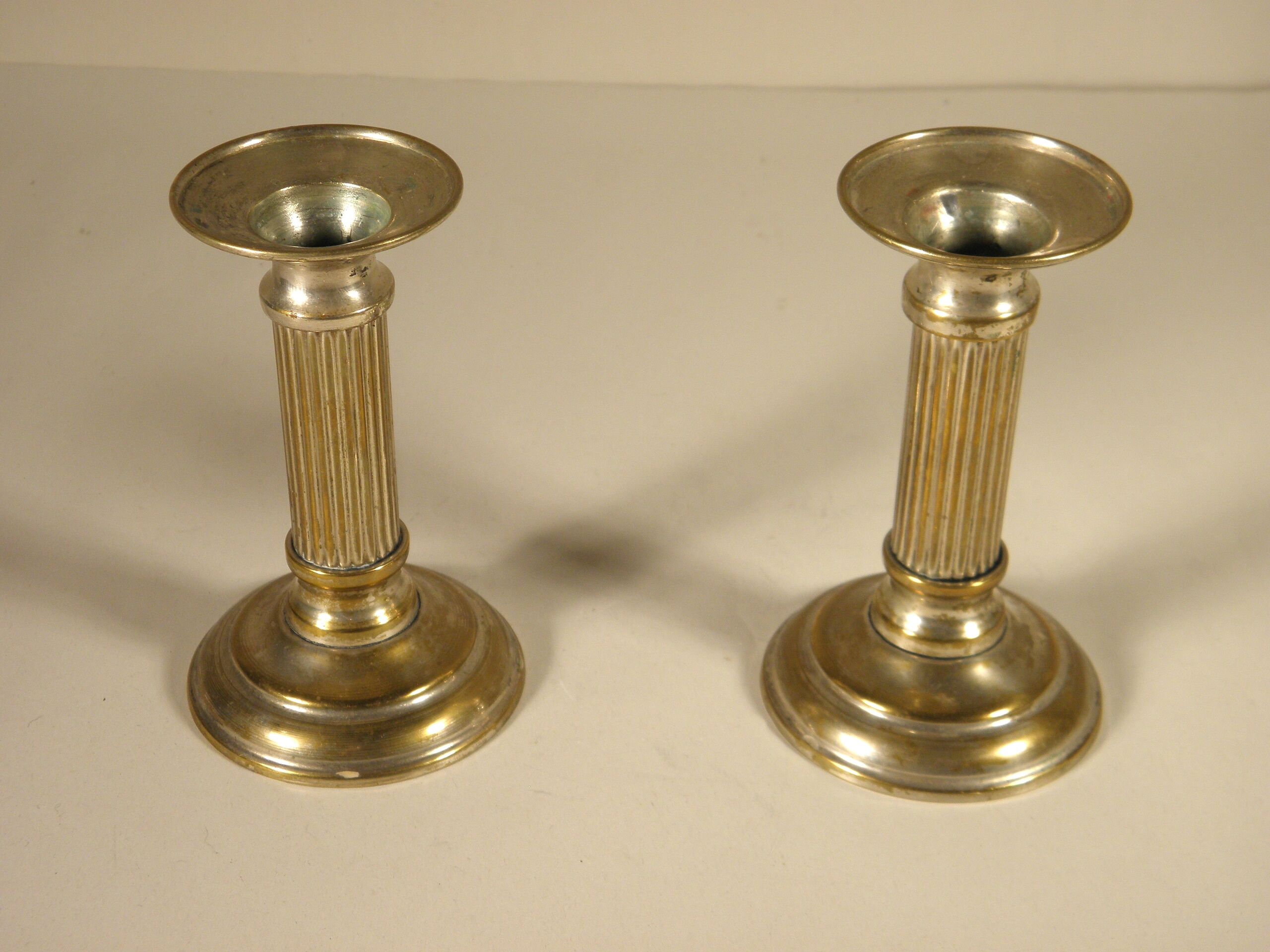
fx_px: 2165
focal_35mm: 59
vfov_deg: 24.8
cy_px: 476
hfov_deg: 32.7
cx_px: 635
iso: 100
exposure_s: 1/50
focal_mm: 10.6
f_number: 4.1
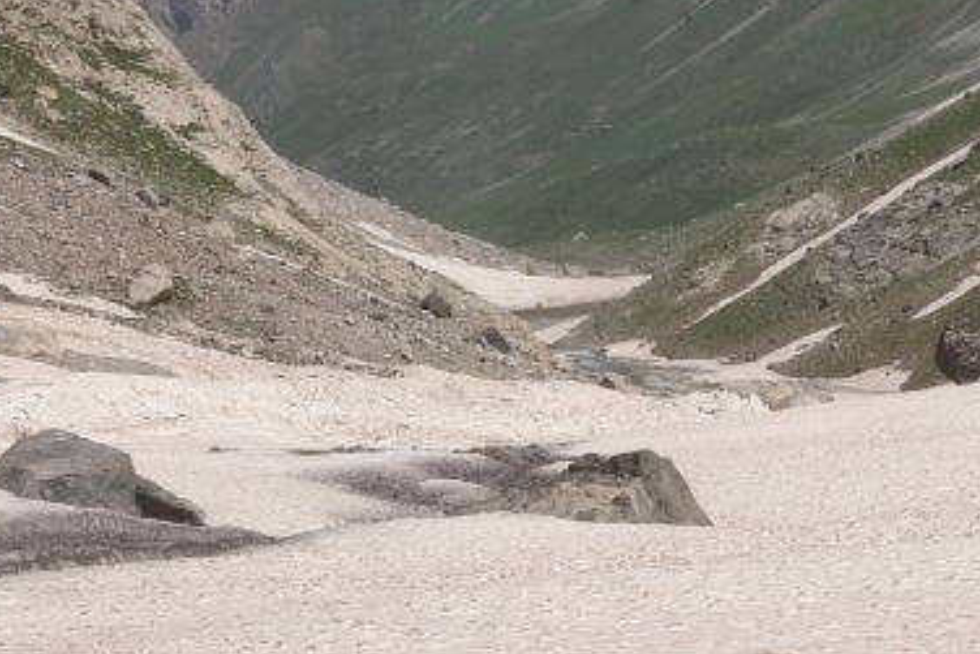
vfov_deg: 7.9
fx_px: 4711
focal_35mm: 173
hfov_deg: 11.9
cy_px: 59
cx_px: 701
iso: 160
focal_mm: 50
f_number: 18
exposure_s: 1/125
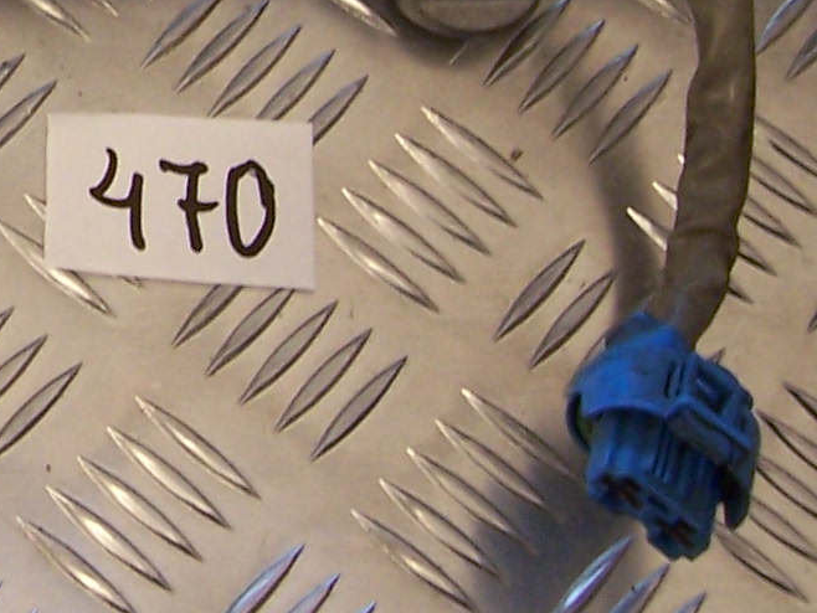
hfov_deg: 14.5
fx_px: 2975
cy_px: -221
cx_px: -454
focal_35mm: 126
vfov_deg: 11.4
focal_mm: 6
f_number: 3
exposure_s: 1/6
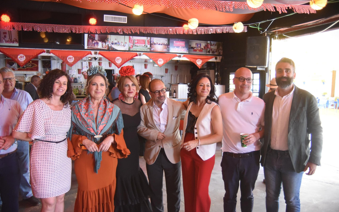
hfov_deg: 62.9
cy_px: 103
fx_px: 277
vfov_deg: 41.8
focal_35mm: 30
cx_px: 170
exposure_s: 1/400
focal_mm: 29
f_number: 3.5
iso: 6400
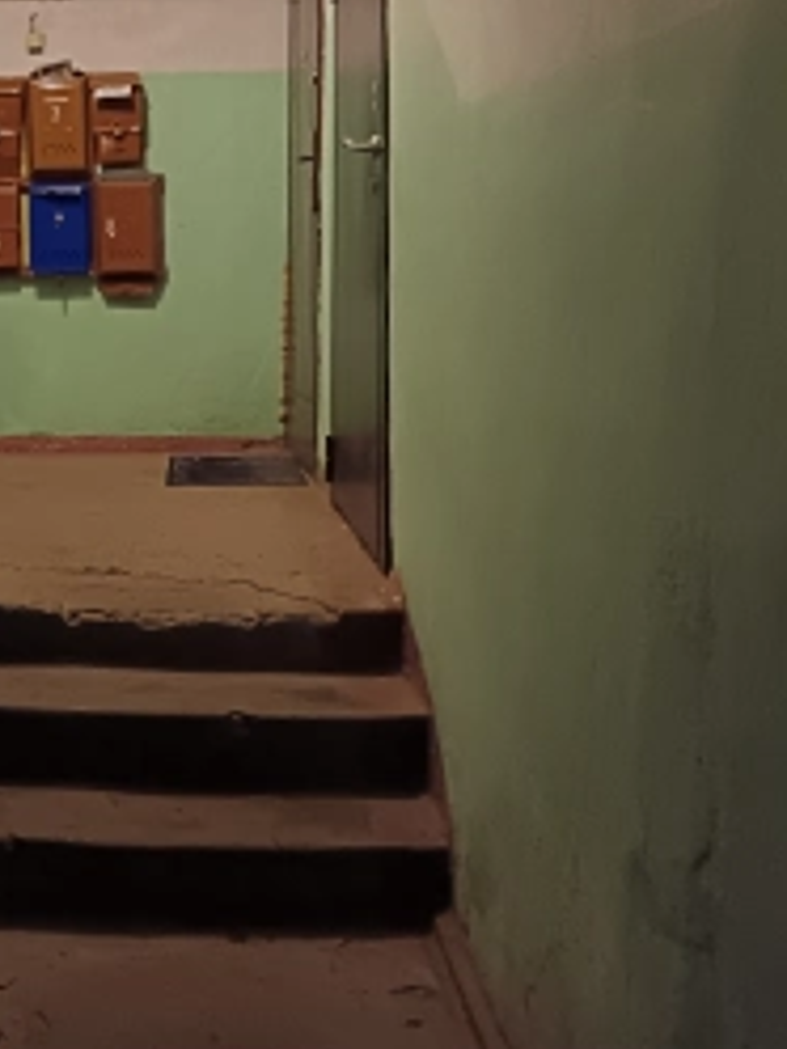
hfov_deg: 27.5
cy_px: 410
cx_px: 78
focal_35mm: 51
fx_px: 1546
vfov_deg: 37.3
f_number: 1.9
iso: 2653
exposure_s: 1/25
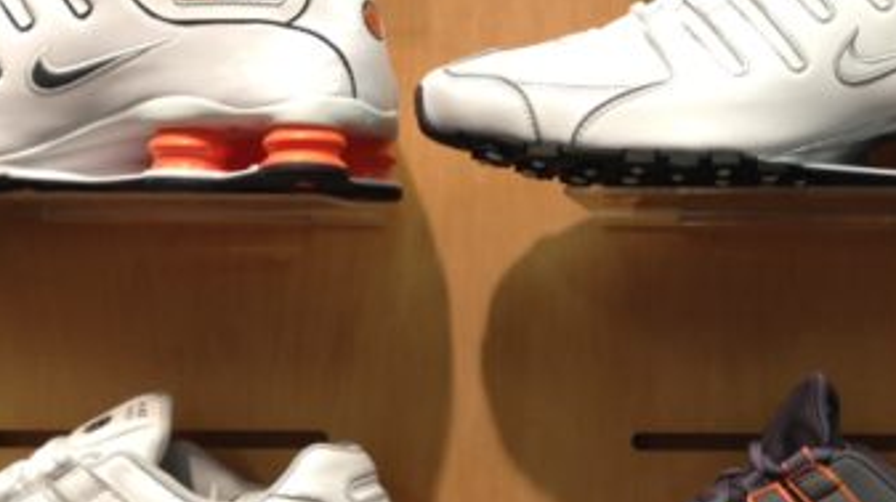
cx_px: 843
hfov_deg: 25.0
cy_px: 353
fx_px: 1947
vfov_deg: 14.7
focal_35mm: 82
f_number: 2.4
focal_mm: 4.13
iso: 50
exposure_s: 1/20
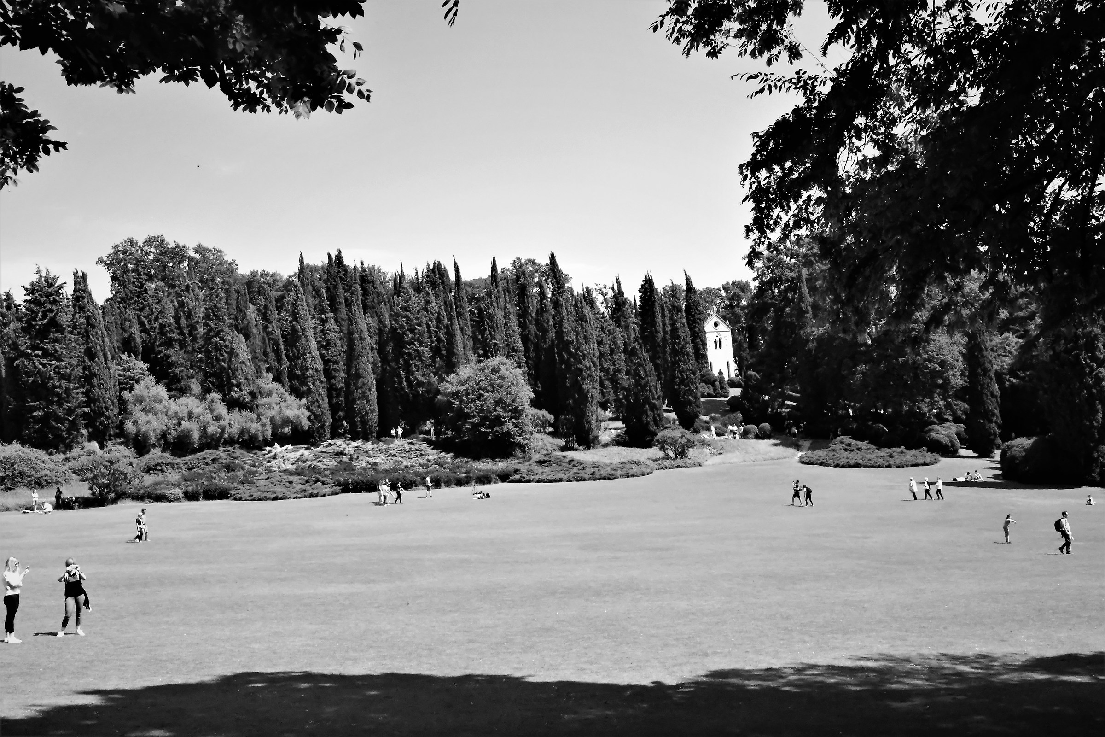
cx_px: 552
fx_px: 1105
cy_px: 368
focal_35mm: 36
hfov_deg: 53.1
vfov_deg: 36.9
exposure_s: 1/640
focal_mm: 24
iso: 6400
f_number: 18
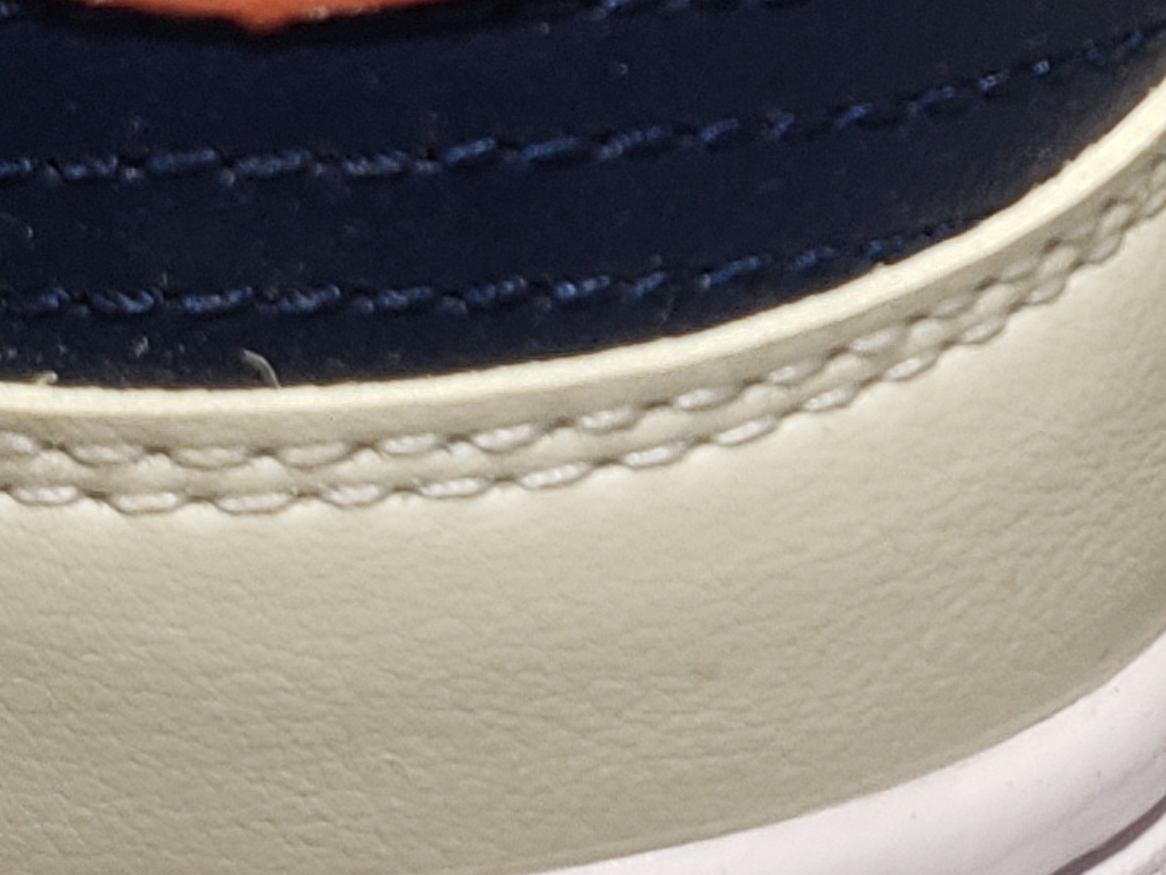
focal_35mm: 143
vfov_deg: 10.3
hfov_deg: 13.3
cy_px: 14
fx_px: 4818
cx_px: 1494
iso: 50
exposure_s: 1/125
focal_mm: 4.3
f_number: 2.4
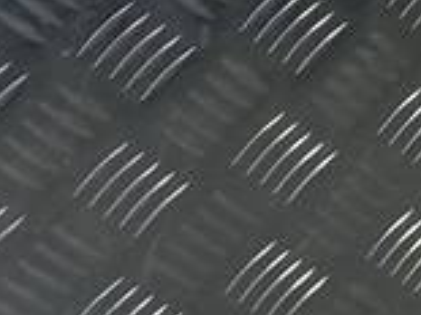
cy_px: -201
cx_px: 1029
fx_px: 2005
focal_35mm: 165
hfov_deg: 10.3
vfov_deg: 8.7
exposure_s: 1/50
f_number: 1.8
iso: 50
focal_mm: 4.6
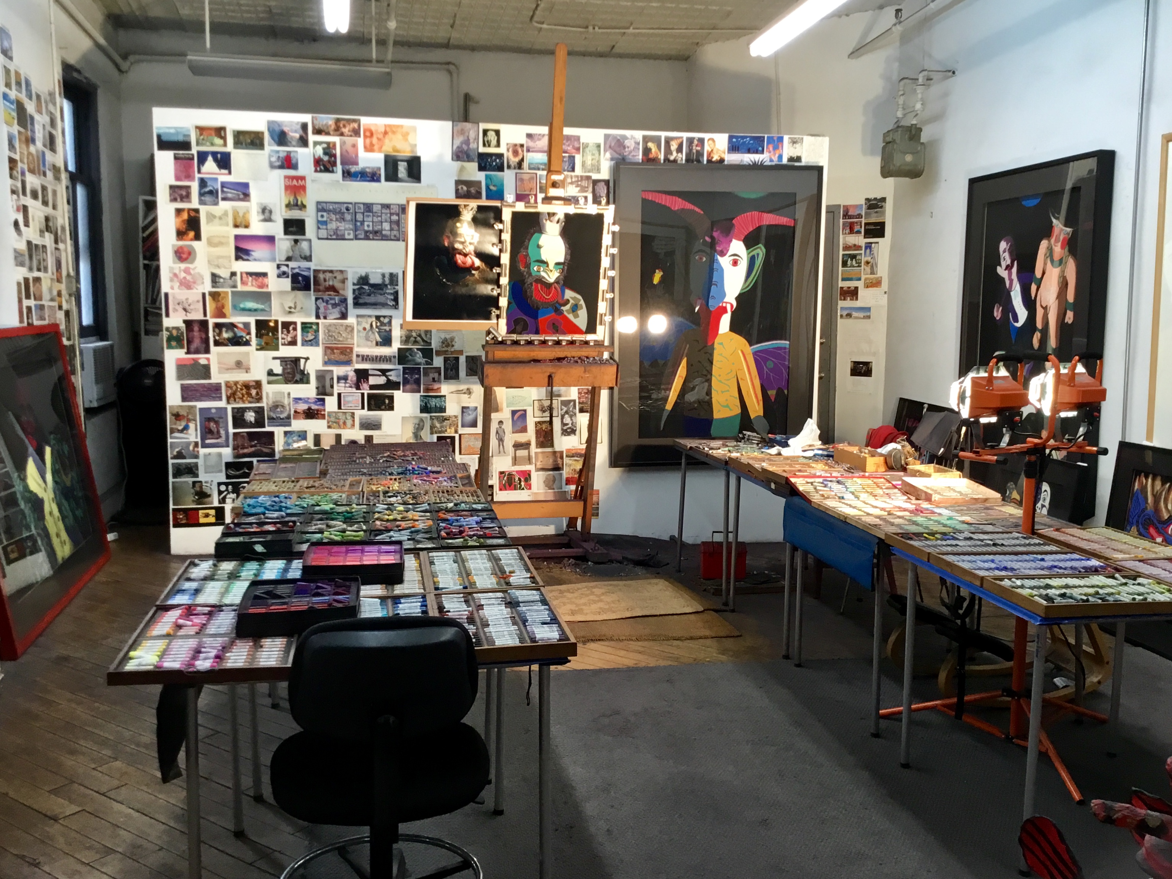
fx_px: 1049
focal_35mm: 31
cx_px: 586
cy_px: 440
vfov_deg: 45.4
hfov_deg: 58.4
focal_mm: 3.3
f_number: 2.4
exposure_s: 1/30
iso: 50
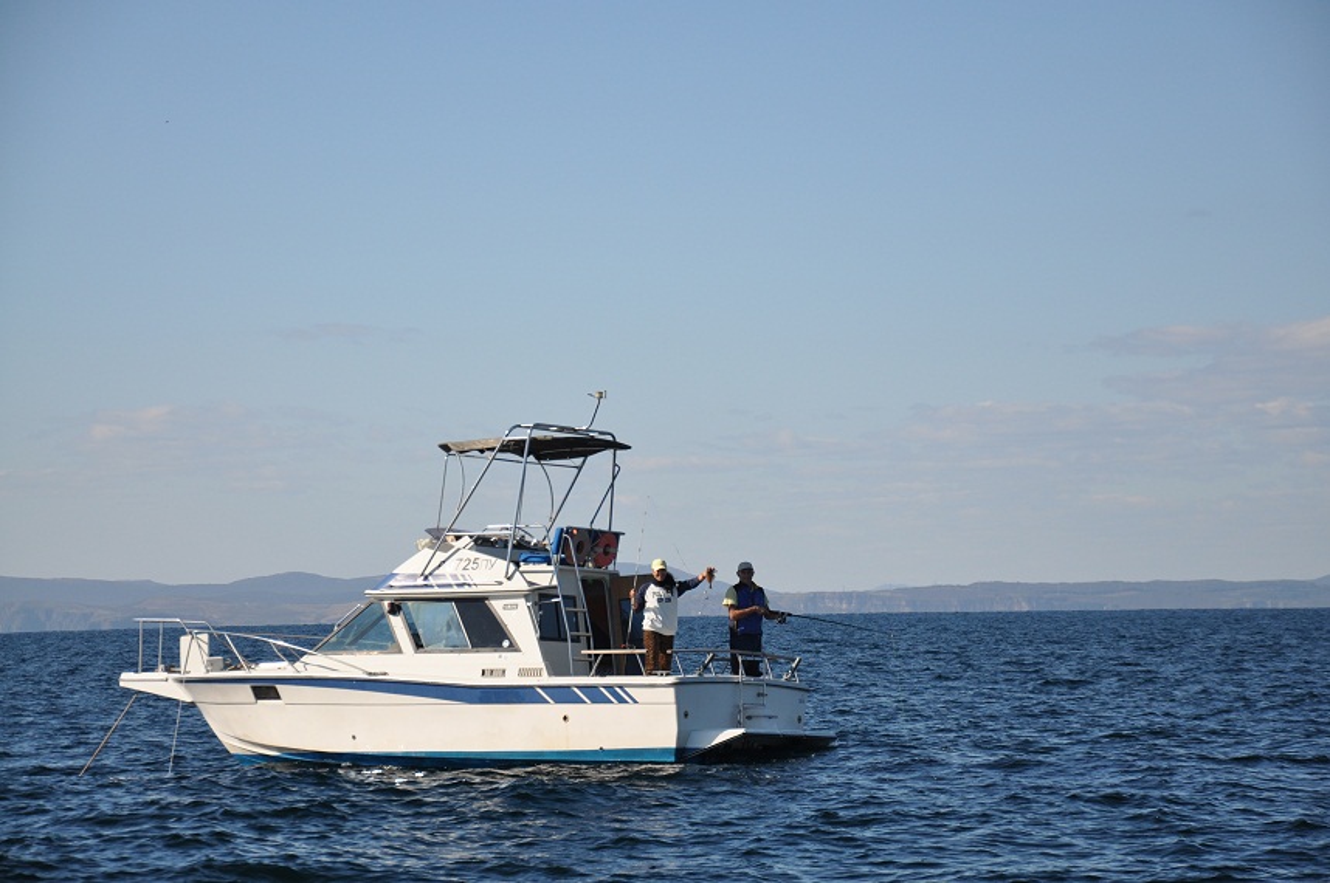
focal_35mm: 128
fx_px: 4705
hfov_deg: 16.1
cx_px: 665
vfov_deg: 10.7
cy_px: 442
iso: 400
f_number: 6.3
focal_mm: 85
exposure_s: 1/640
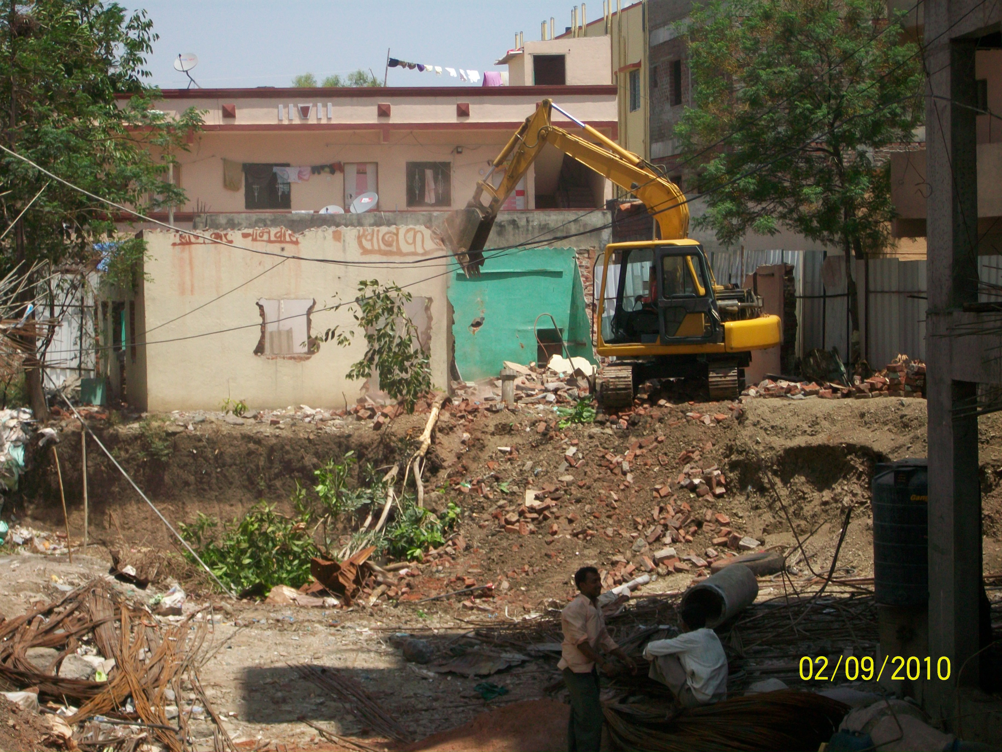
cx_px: 501
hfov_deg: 20.4
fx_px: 2779
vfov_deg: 15.4
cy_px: 376
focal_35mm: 96
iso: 64
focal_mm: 17.1
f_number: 5.1
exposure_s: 1/320
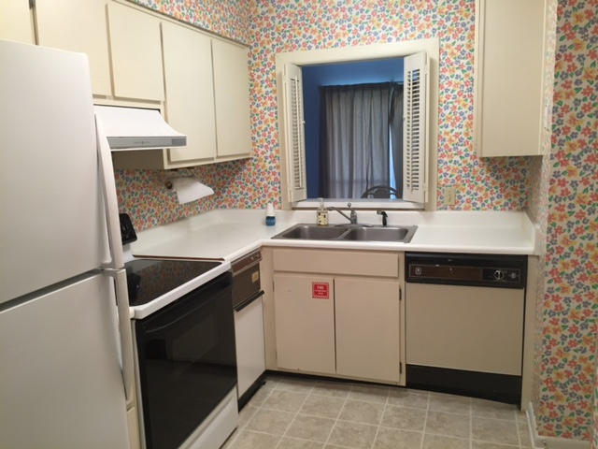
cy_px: 224
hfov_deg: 61.7
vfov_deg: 48.2
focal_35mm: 29
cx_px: 299
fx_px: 501
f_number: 2.2
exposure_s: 1/30
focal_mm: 4.15
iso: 64
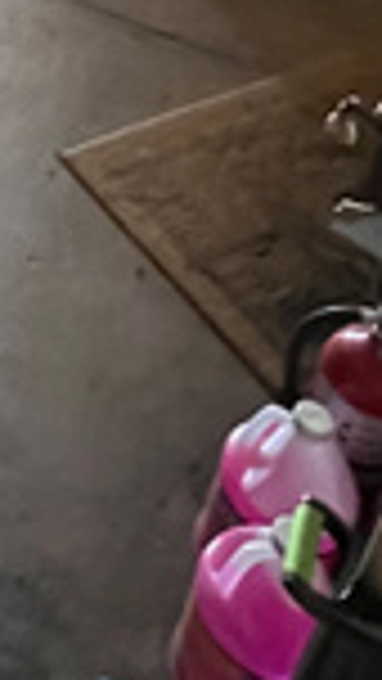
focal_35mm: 72
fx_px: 1296
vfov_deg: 23.4
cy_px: -342
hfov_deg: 14.0
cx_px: -400
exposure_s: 1/60
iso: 1000
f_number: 1.8
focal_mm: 1.57
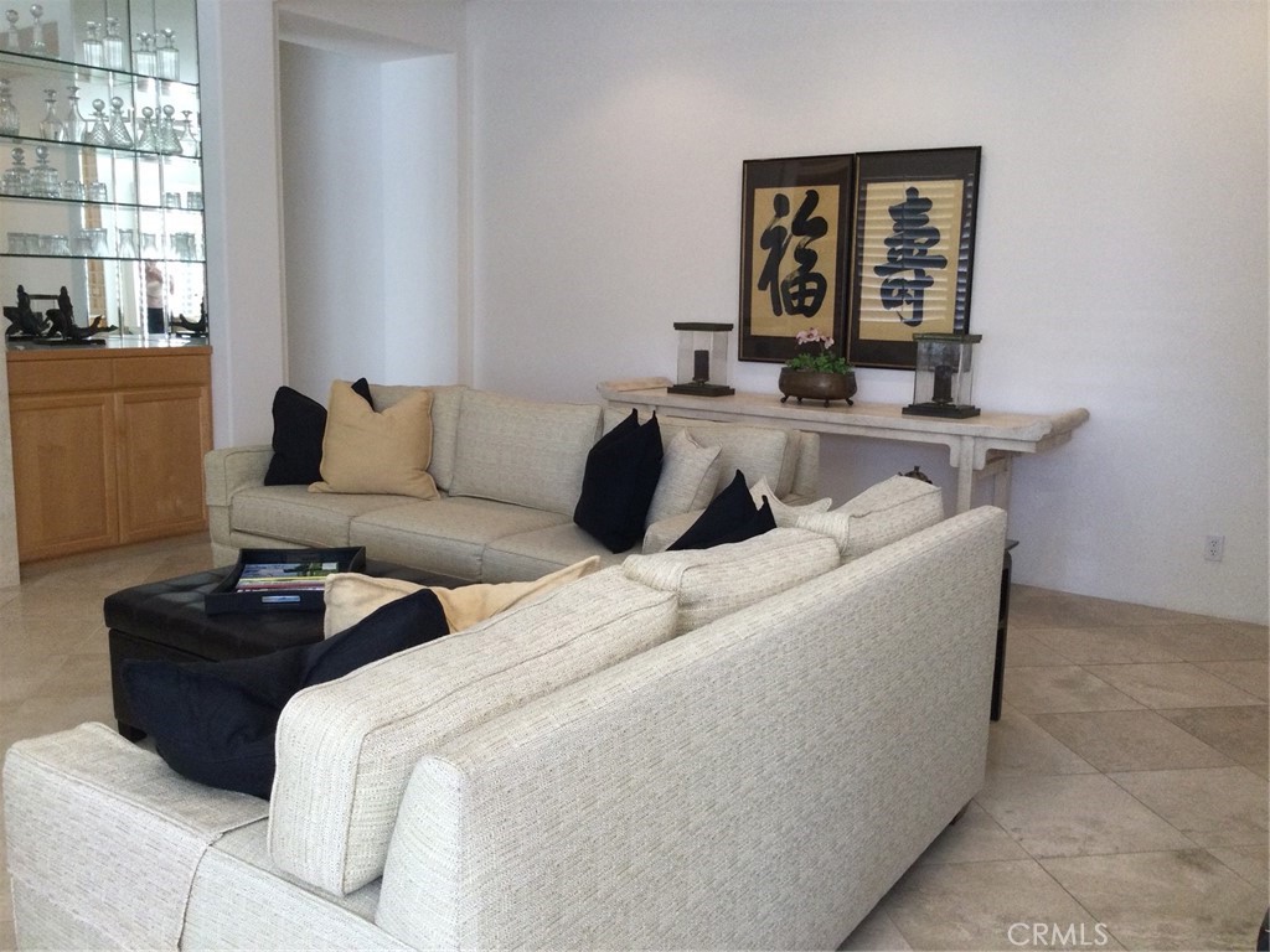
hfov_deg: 58.4
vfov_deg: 45.4
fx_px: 1137
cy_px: 476
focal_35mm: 31
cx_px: 635
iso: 40
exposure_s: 1/30
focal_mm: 3.3
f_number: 2.4
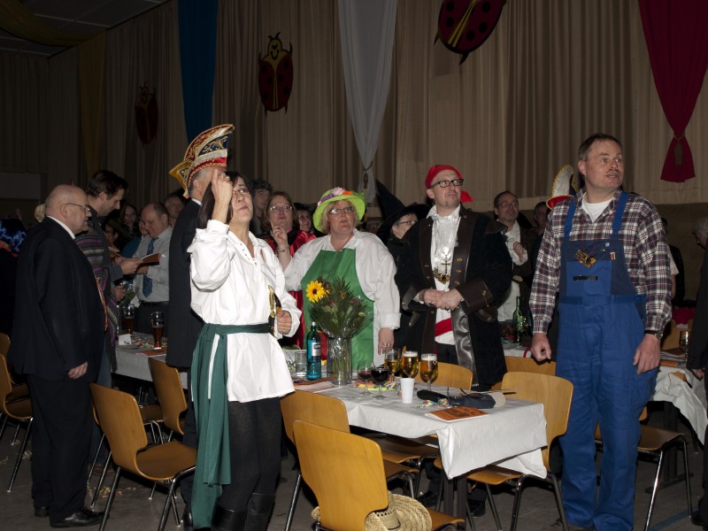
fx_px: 818
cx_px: 354
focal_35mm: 40
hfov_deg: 46.8
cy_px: 266
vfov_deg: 36.0
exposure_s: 1/40
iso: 100
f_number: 4.1
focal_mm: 20
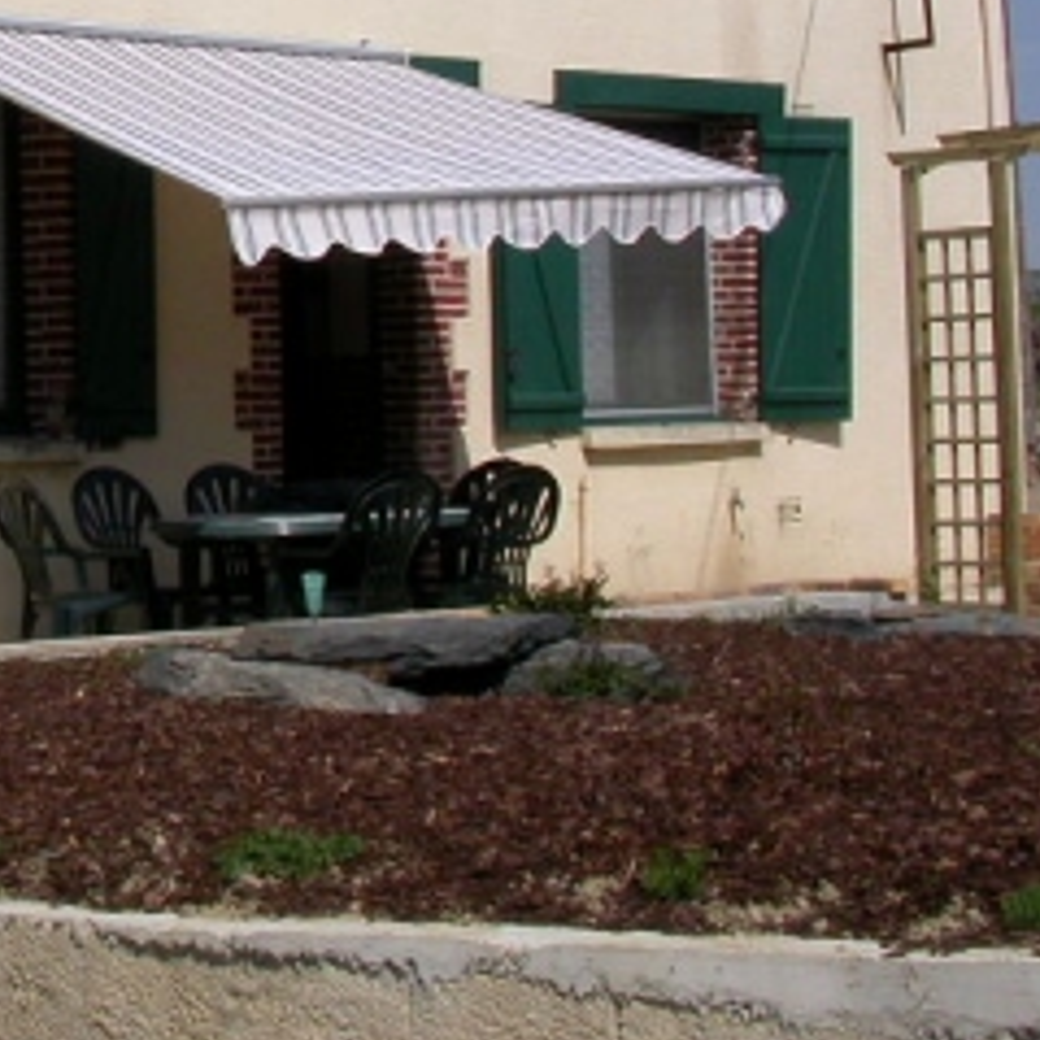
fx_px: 3263
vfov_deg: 17.6
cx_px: -283
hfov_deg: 17.1
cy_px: -17
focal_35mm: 96
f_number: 7.5
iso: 100
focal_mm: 7.85
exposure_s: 1/754
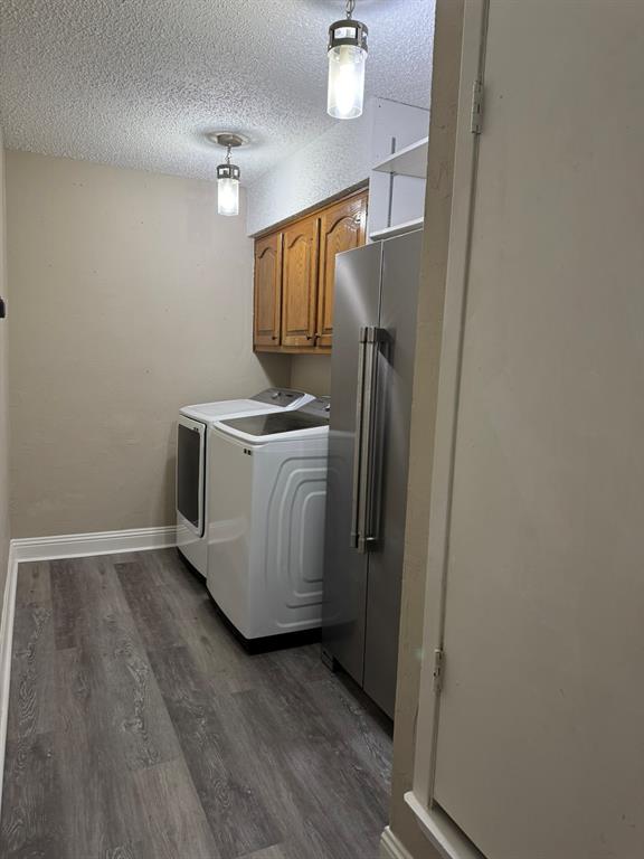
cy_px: 430
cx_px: 322
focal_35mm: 24
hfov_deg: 56.8
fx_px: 595
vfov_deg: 71.6
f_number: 1.78
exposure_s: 1/60
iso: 200
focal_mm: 6.76
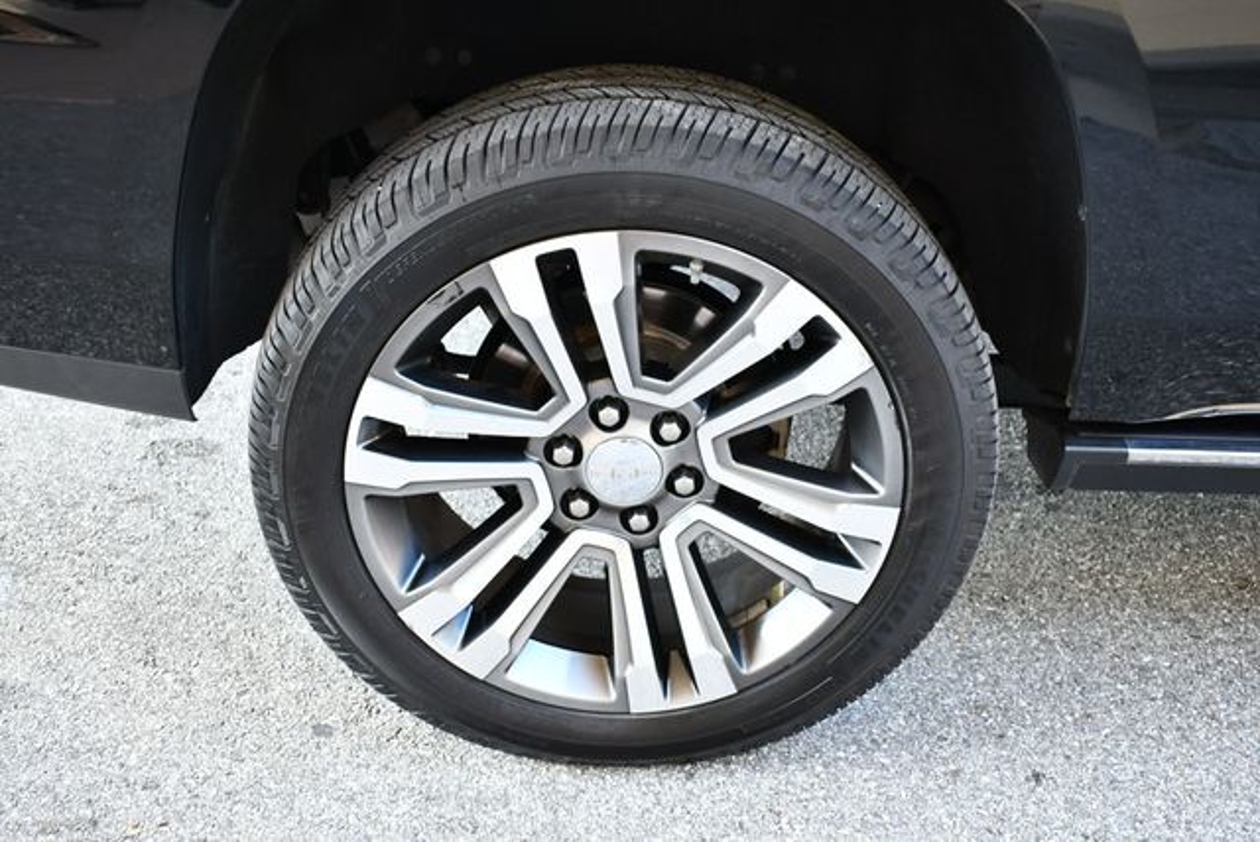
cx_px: 630
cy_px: 421
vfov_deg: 33.5
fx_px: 1401
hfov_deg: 48.4
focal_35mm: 40
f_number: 3.5
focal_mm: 20
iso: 800
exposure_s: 1/160
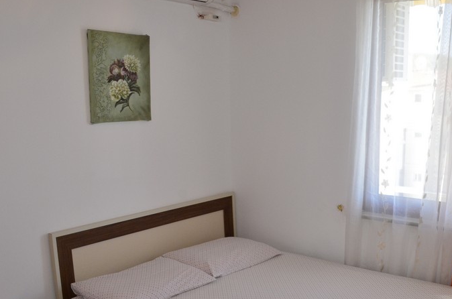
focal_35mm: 41
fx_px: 514
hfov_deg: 46.6
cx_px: 306
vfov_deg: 32.2
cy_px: 198
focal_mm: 18
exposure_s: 1/180
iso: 1000
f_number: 9.5
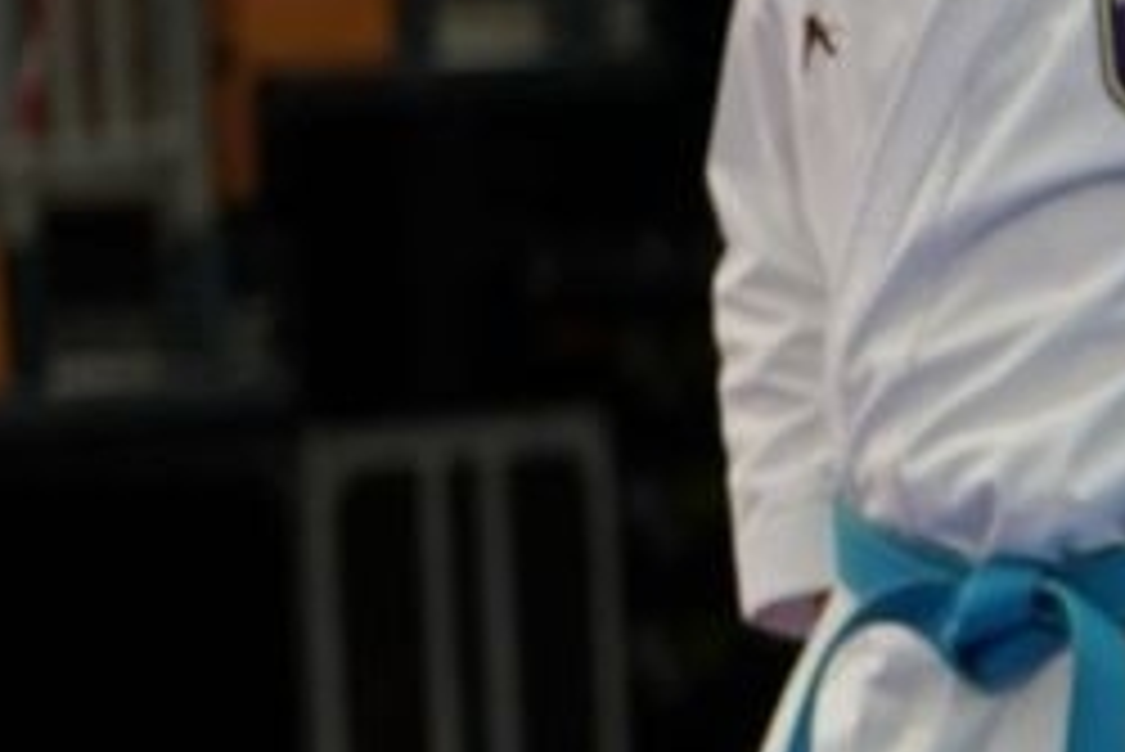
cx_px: 3676
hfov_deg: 2.4
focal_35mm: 835
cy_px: 824
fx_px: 26108
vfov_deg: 1.6
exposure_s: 1/500
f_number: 2.8
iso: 640
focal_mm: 116
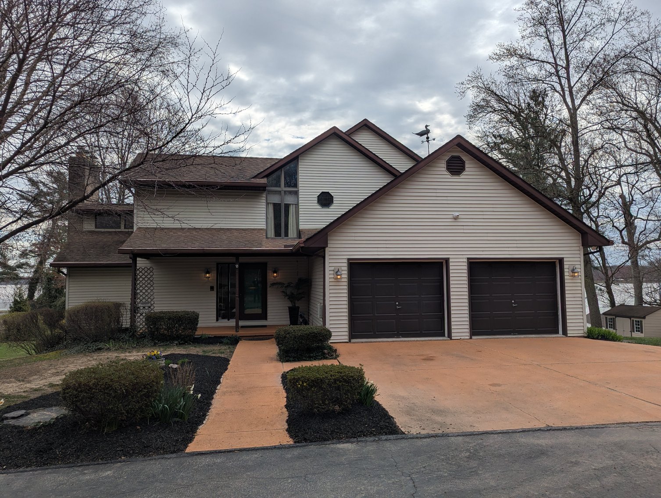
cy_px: 249
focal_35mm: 24
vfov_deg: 56.9
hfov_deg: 71.5
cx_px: 330
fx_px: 459
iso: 48
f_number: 1.85
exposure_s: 1/5376
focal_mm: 6.81
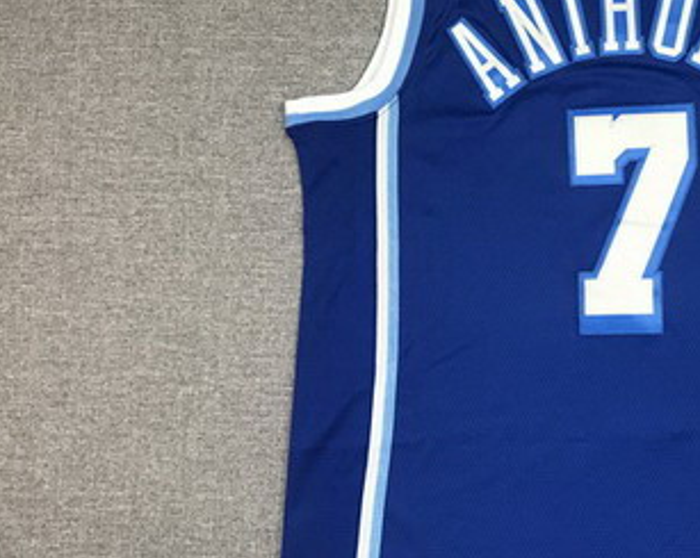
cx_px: 609
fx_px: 1180
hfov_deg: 31.7
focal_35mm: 57
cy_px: 303
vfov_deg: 26.6
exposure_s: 1/33
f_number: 1.8
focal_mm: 3.99
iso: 25
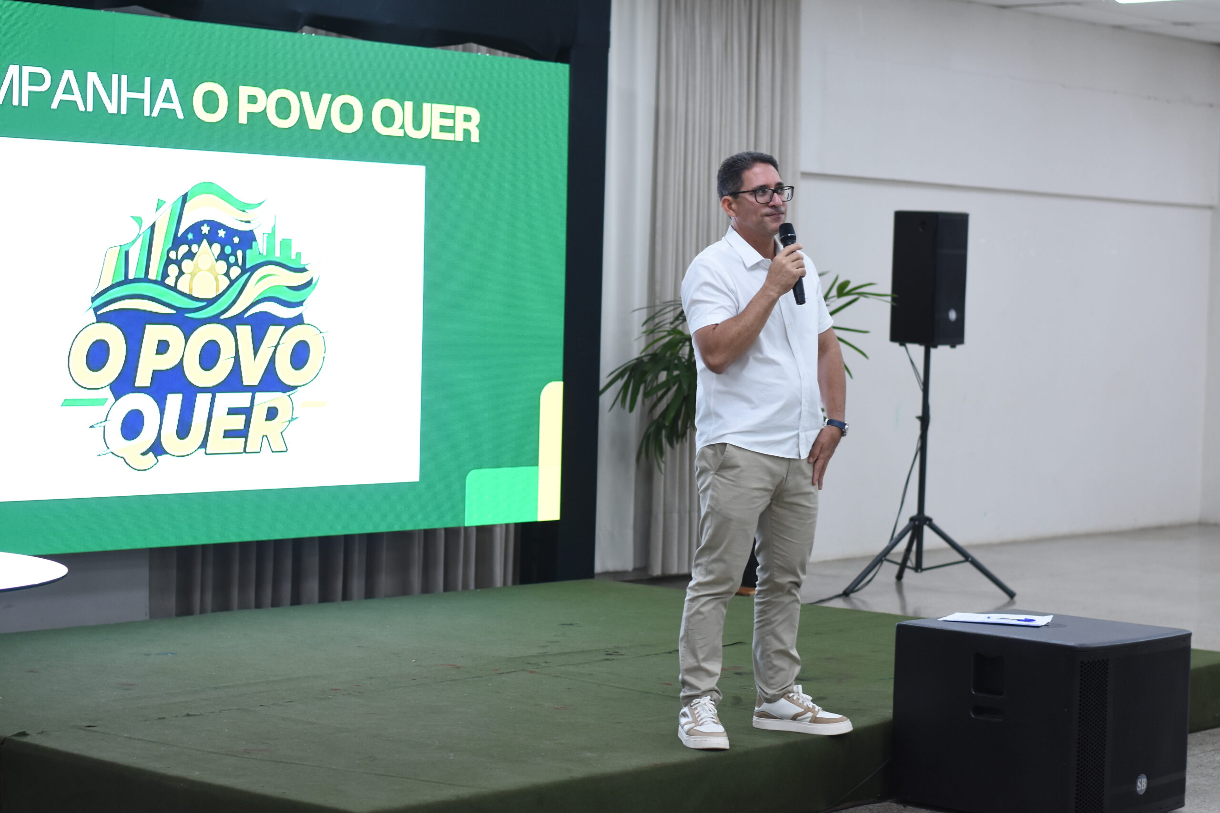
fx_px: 2542
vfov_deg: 18.2
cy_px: 406
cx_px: 610
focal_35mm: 75
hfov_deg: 27.0
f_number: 2.5
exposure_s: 1/125
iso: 800
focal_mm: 50
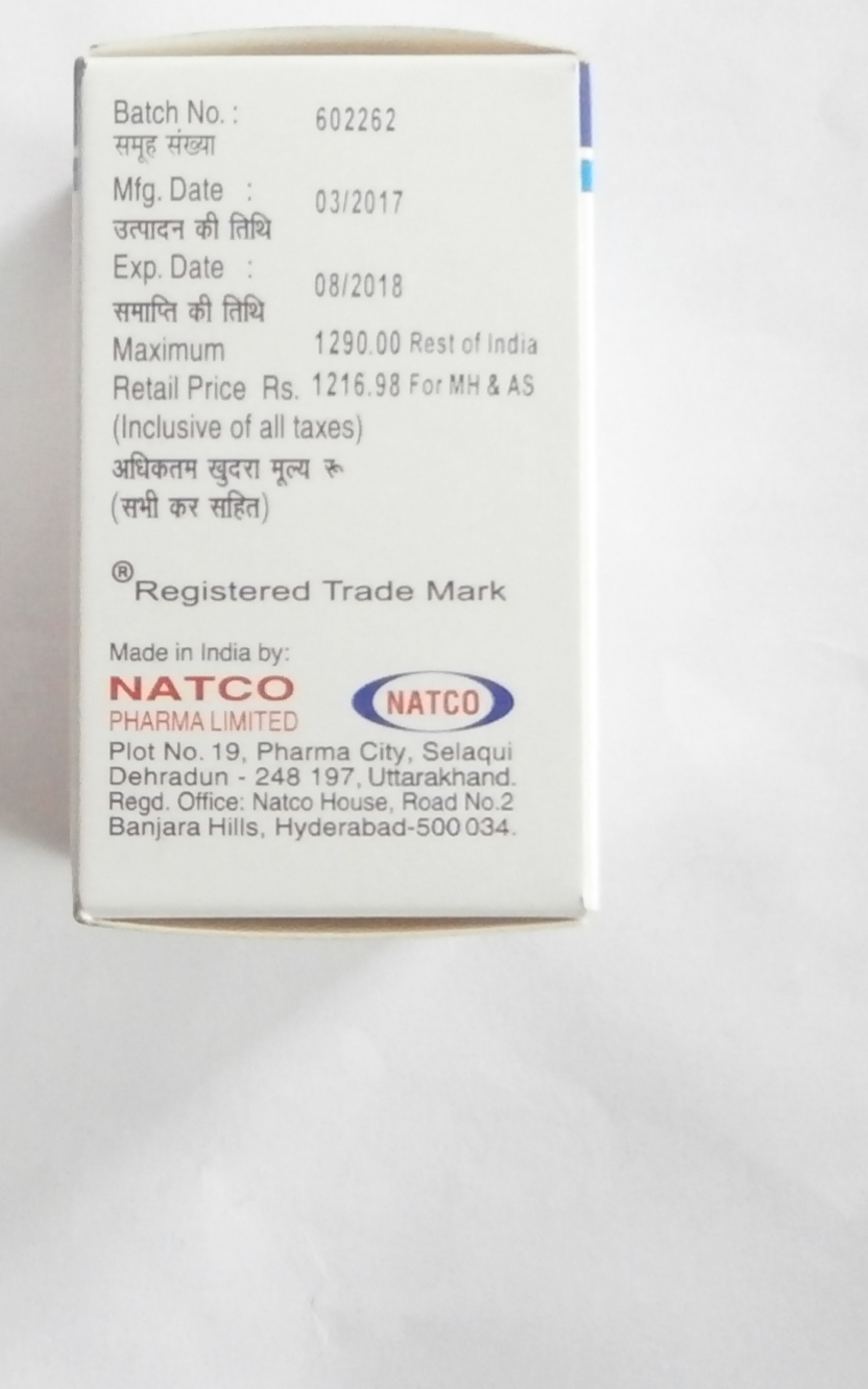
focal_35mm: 53
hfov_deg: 23.8
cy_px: 474
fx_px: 2006
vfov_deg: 37.8
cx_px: 94
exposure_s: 1/125
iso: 800
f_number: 2.8
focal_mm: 4.7
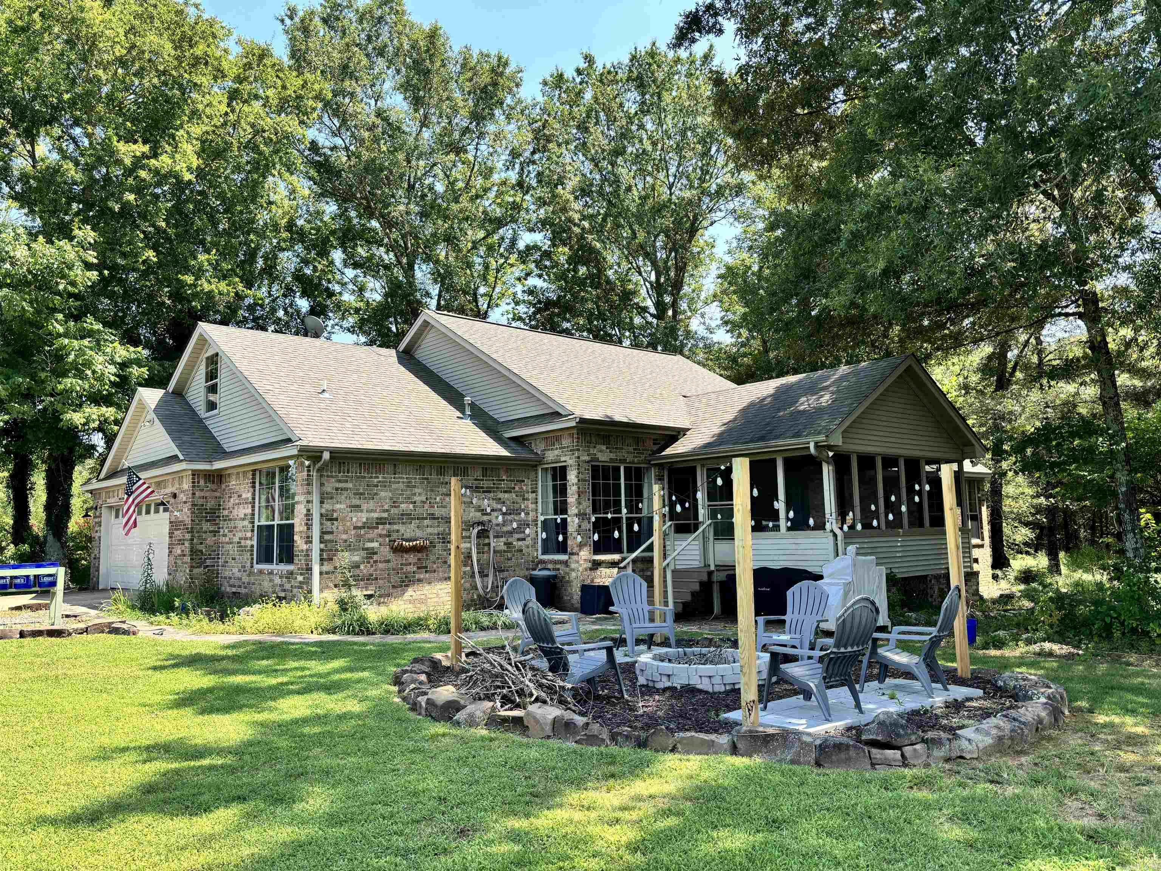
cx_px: 580
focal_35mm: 26
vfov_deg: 53.1
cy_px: 436
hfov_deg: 67.3
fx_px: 872
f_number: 1.6
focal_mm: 5.96
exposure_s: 1/818
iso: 50
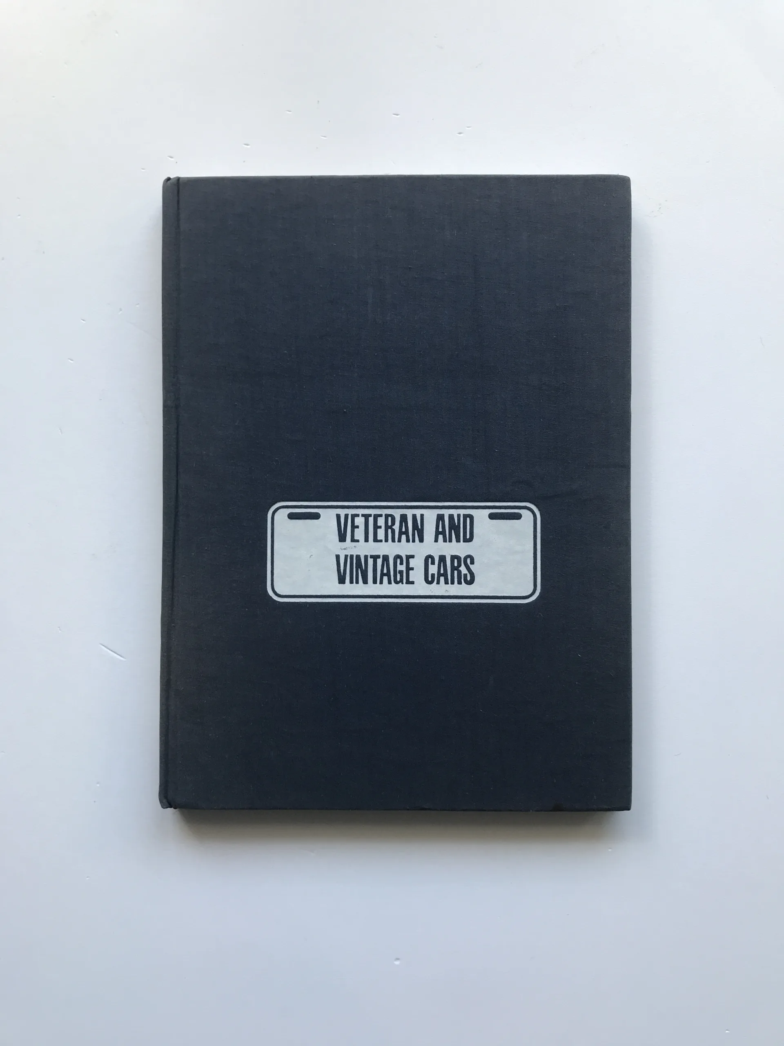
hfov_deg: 49.7
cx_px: 392
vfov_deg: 63.4
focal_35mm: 28
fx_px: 846
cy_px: 523
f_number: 1.8
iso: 25
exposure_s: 1/50
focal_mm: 3.99
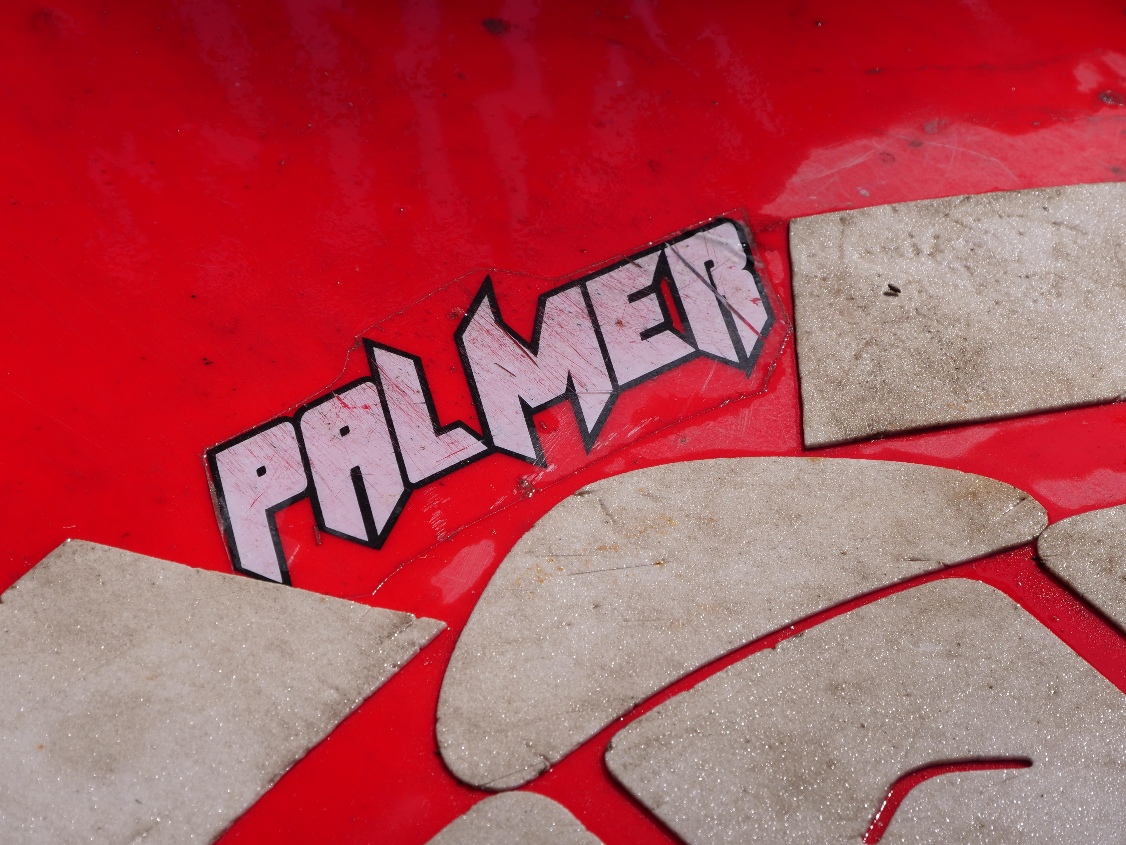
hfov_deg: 11.2
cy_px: 422
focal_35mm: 176
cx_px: 563
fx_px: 5725
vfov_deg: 8.4
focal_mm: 88
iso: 200
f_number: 9
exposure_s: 1/800
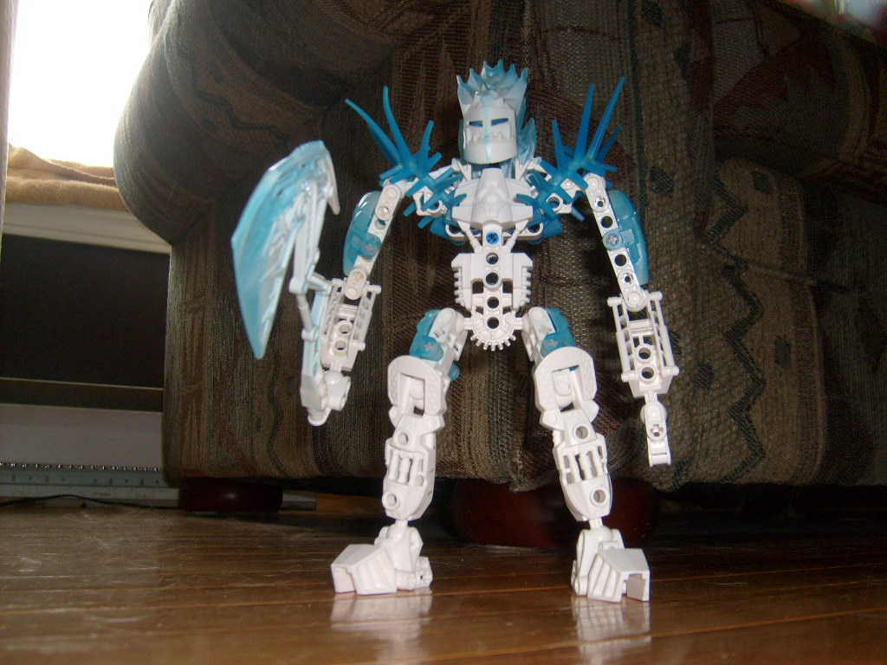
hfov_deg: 52.6
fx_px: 897
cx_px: 444
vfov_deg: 40.7
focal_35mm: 35
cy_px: 332
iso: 100
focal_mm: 5.8
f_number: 2.8
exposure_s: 1/45
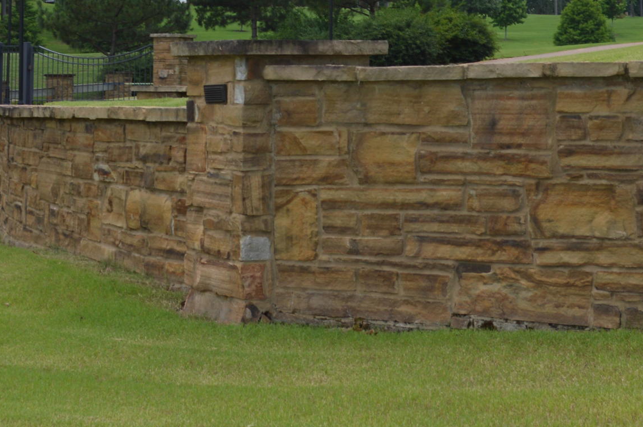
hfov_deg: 23.4
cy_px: -29
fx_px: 1552
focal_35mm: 87
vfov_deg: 15.3
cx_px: 393
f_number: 6.3
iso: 100
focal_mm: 22
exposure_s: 1/200
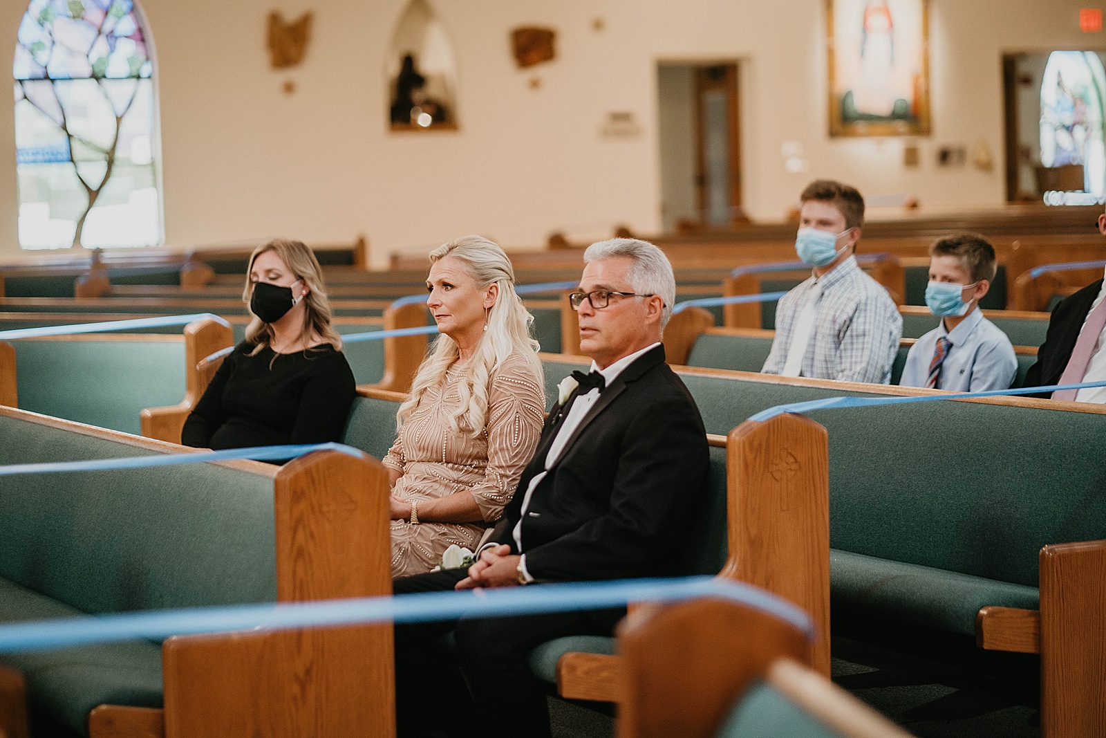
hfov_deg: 23.9
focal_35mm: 85
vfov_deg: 16.1
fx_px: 2611
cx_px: 553
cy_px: 369
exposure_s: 1/80
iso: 800
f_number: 1.8
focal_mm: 85
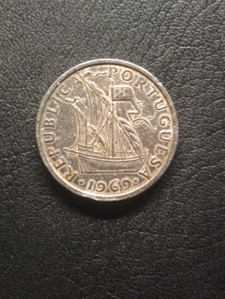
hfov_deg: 29.2
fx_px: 432
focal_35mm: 50
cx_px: 112
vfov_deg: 38.1
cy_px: 150
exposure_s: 1/25
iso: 1000
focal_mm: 3.42
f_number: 2.2
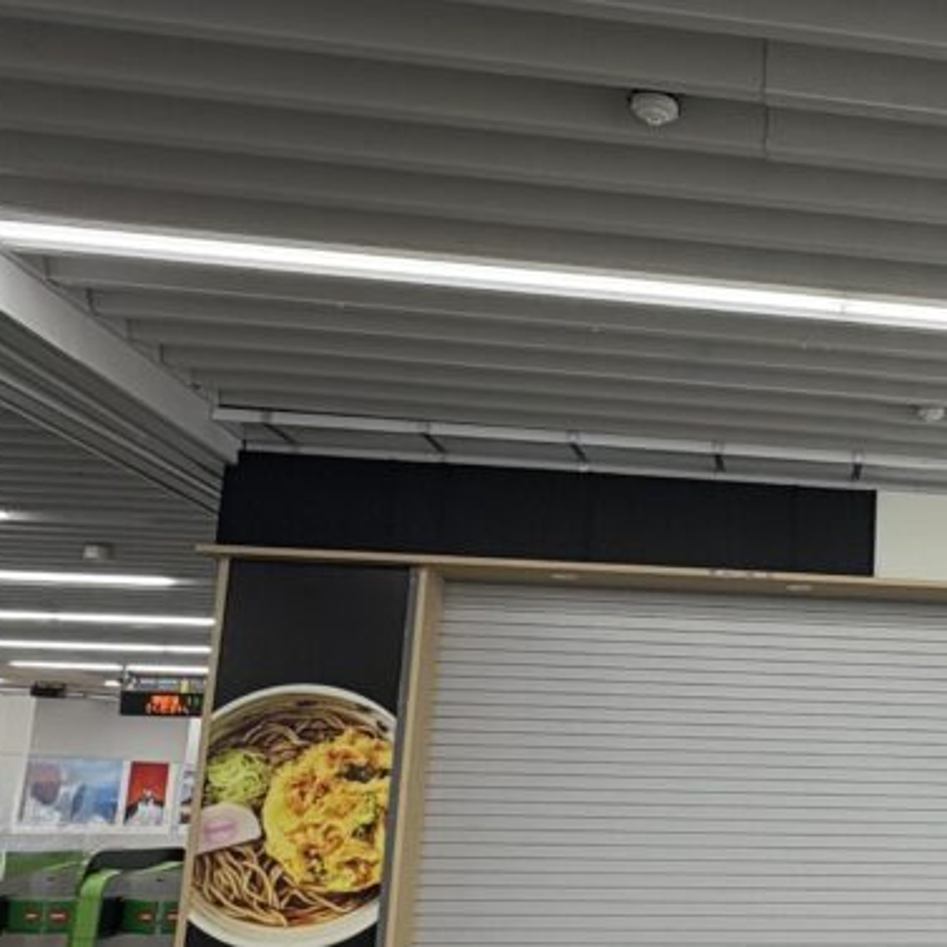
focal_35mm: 42
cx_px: 1007
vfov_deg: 39.6
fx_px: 1300
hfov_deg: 35.1
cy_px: 620
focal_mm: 2.22
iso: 160
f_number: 2.2
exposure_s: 1/100
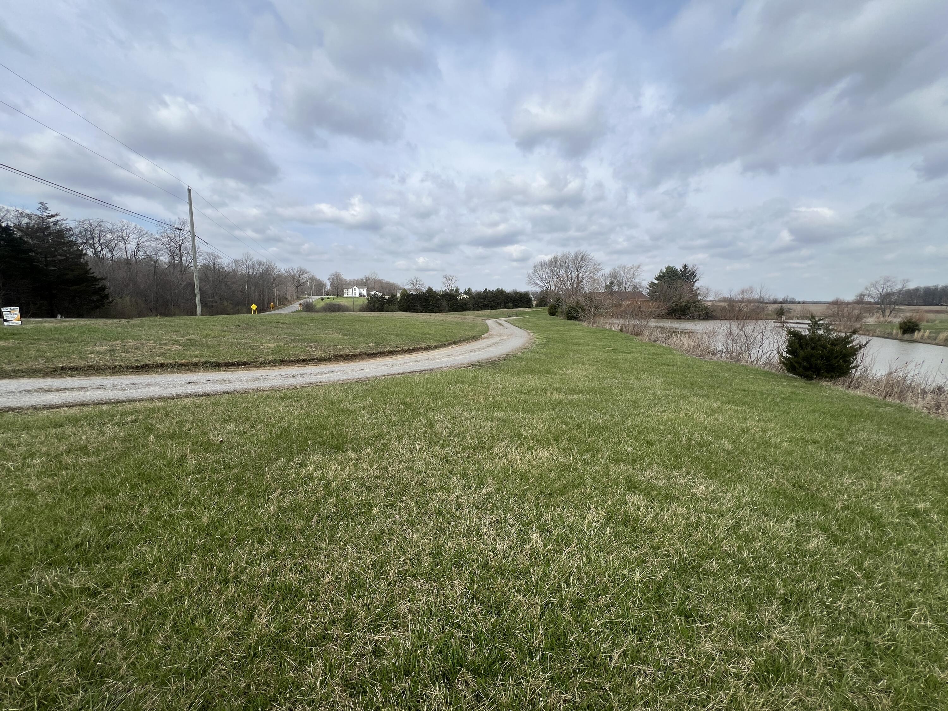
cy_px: 356
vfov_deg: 89.9
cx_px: 474
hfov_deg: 106.2
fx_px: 356
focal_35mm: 13
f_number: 1.8
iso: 32
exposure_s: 1/1553
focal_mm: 1.57
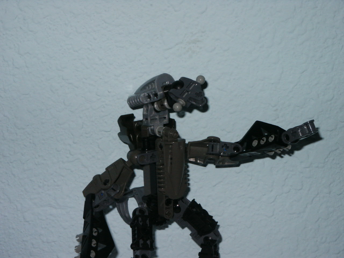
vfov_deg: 13.5
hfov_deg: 17.9
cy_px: 129
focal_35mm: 110
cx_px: 172
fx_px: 1093
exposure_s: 1/90
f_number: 8
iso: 200
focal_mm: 22.45
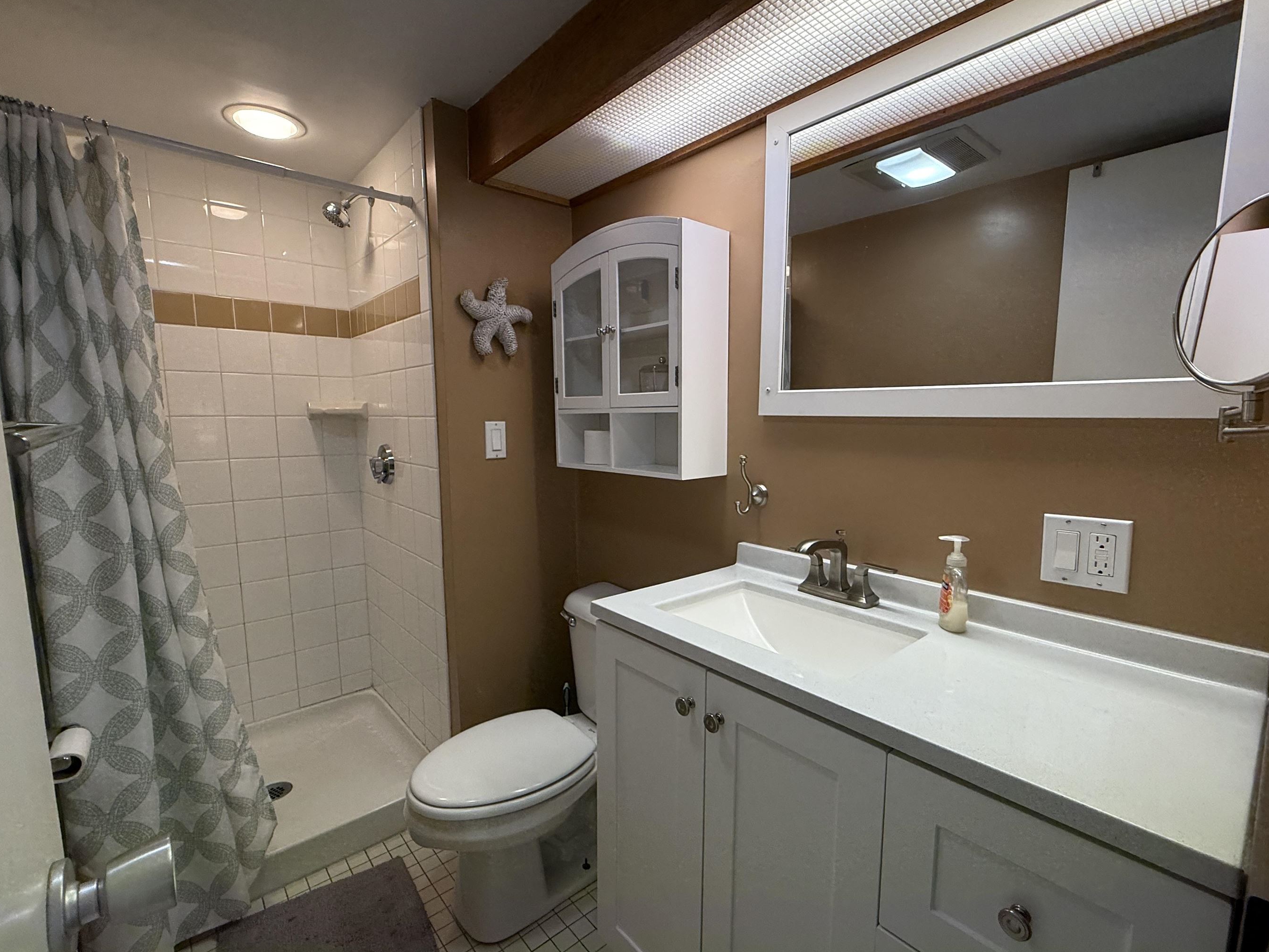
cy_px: 488
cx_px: 646
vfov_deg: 78.1
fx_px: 587
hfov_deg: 94.5
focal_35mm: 16
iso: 200
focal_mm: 2.22
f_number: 2.2
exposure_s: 1/120
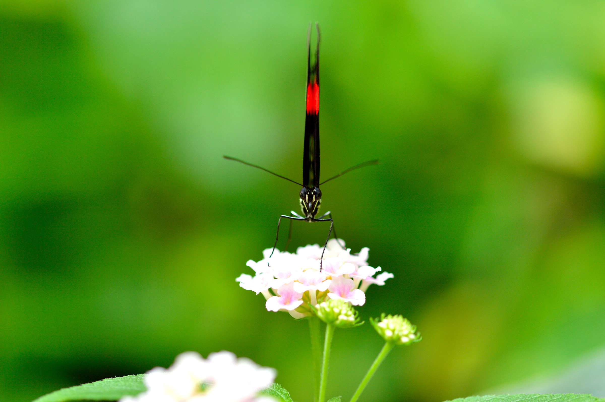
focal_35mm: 158
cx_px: 302
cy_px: 201
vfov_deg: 8.7
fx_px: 2644
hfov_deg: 13.1
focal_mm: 105
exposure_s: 1/125
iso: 100
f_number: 4
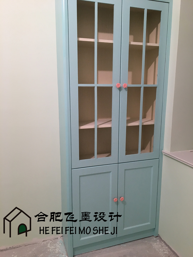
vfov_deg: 61.7
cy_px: 128
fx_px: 216
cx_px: 96
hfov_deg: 48.2
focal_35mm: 29
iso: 100
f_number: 2.2
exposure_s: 1/33
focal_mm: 4.15
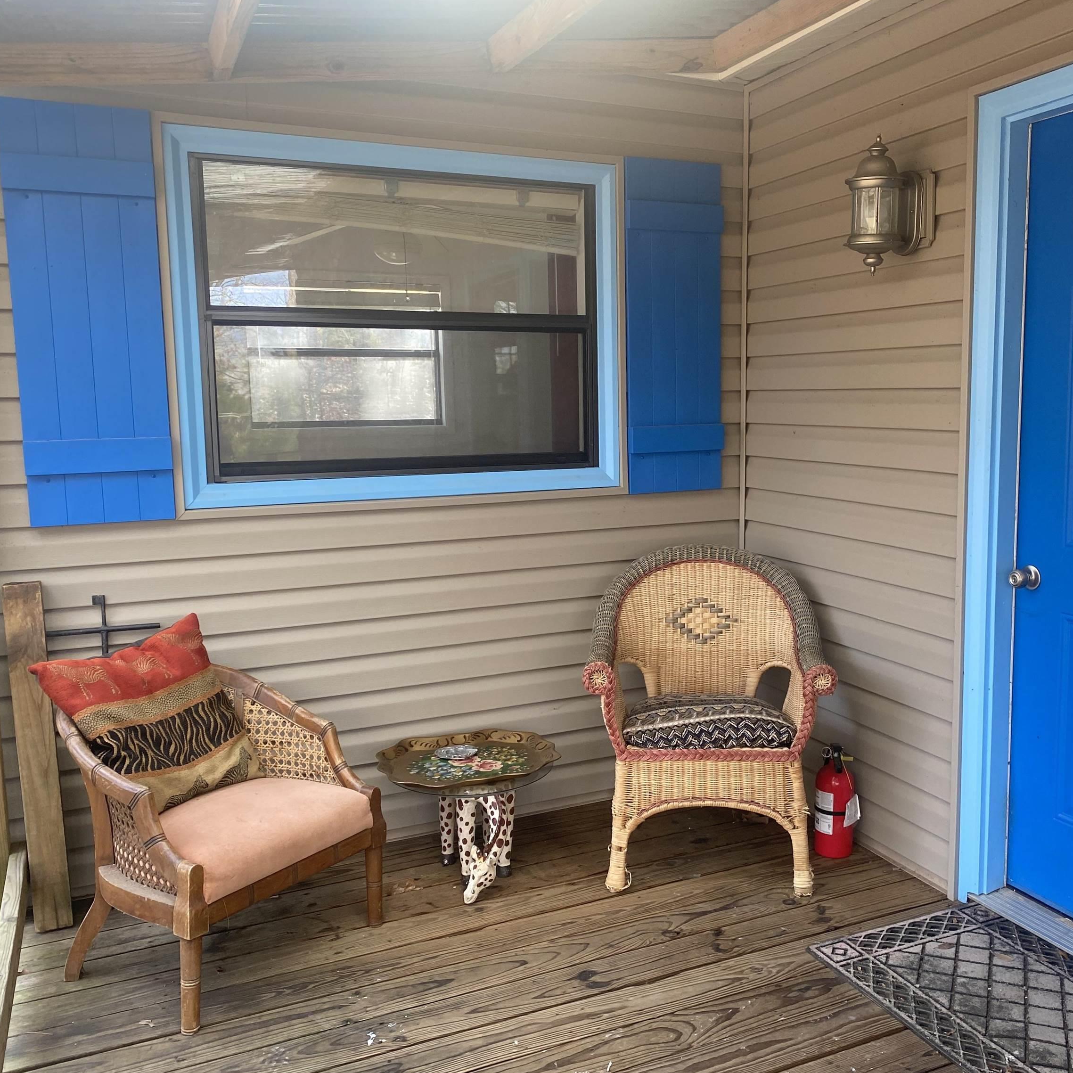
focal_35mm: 31
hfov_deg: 52.3
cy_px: 532
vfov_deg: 52.5
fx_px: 1087
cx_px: 615
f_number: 1.8
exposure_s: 1/121
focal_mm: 4.25
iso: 100
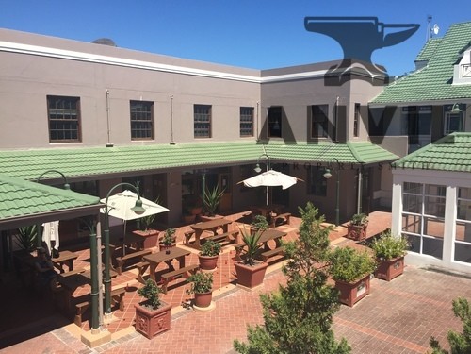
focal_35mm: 29
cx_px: 236
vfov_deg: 48.2
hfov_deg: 61.7
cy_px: 177
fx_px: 395
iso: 32
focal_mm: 4.15
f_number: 2.2
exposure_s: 1/1721
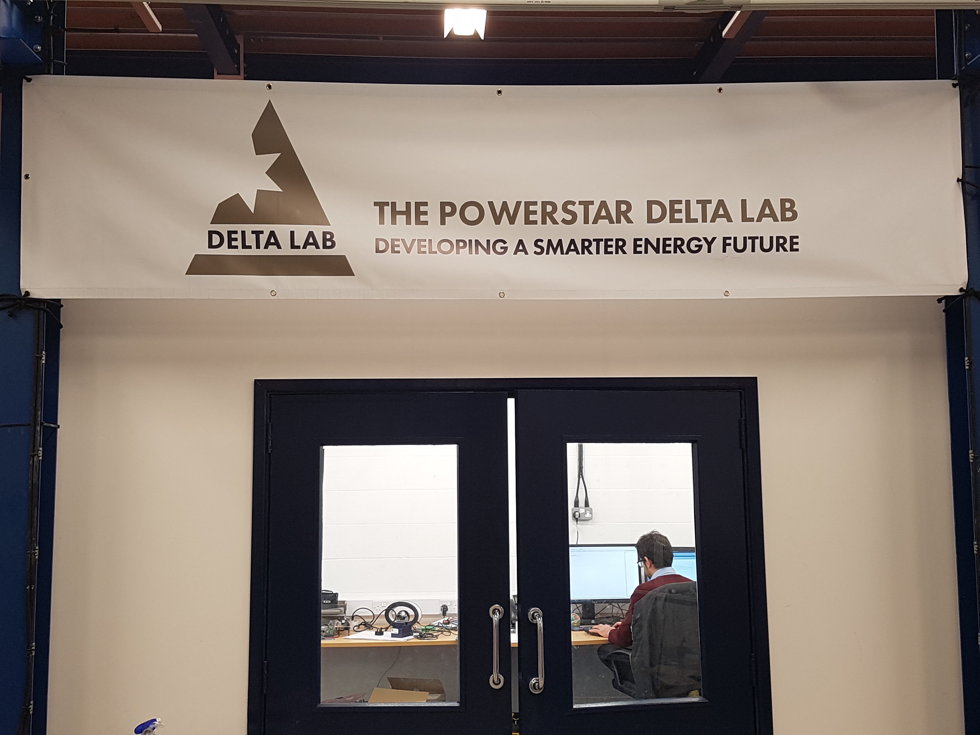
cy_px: 368
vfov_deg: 53.1
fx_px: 736
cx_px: 490
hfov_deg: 67.3
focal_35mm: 26
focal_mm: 4.2
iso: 50
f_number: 1.7
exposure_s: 1/50
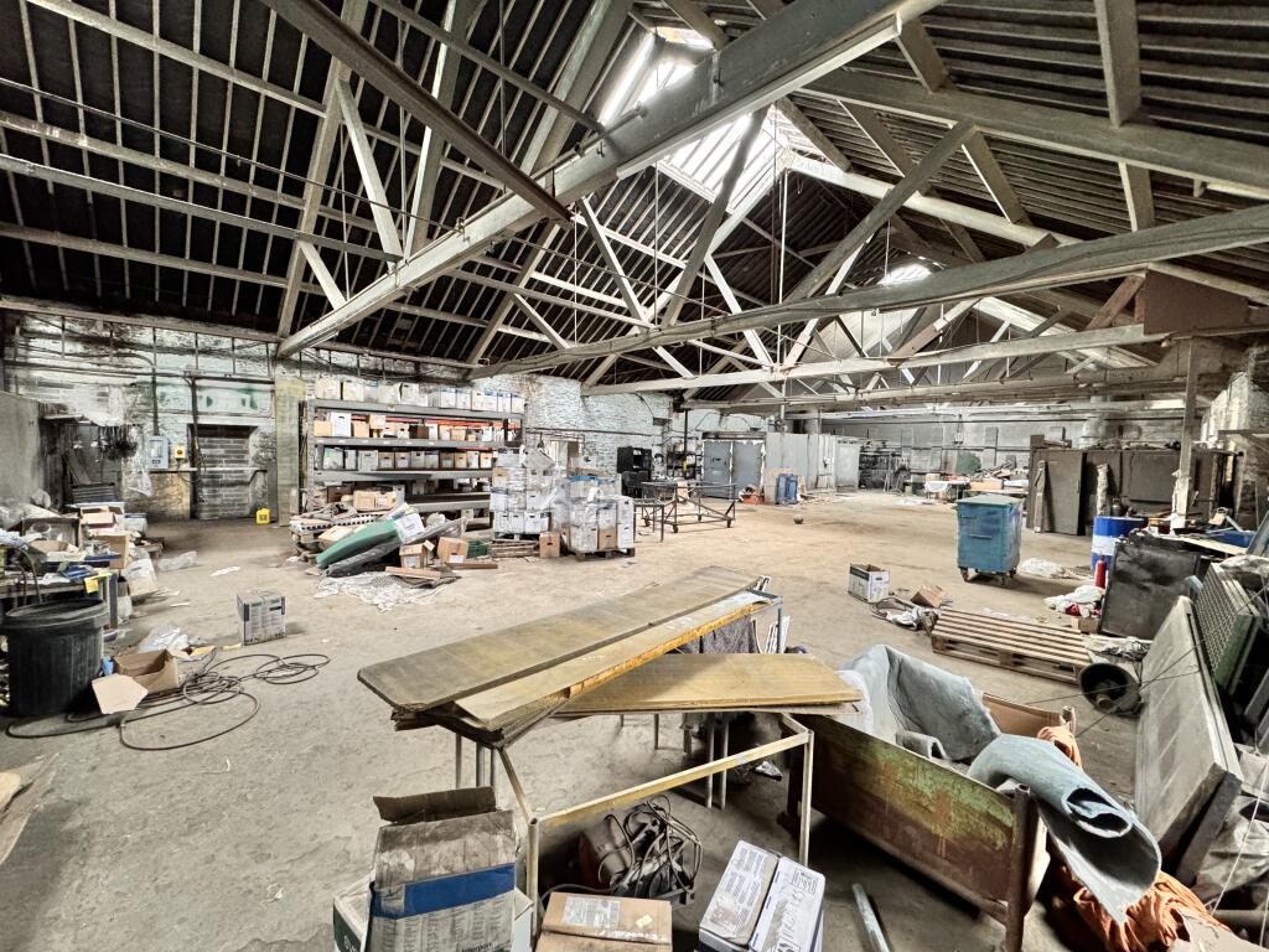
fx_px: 513
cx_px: 634
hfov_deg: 102.1
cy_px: 476
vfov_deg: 85.7
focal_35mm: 14
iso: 500
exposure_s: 1/60
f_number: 2.2
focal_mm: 2.22
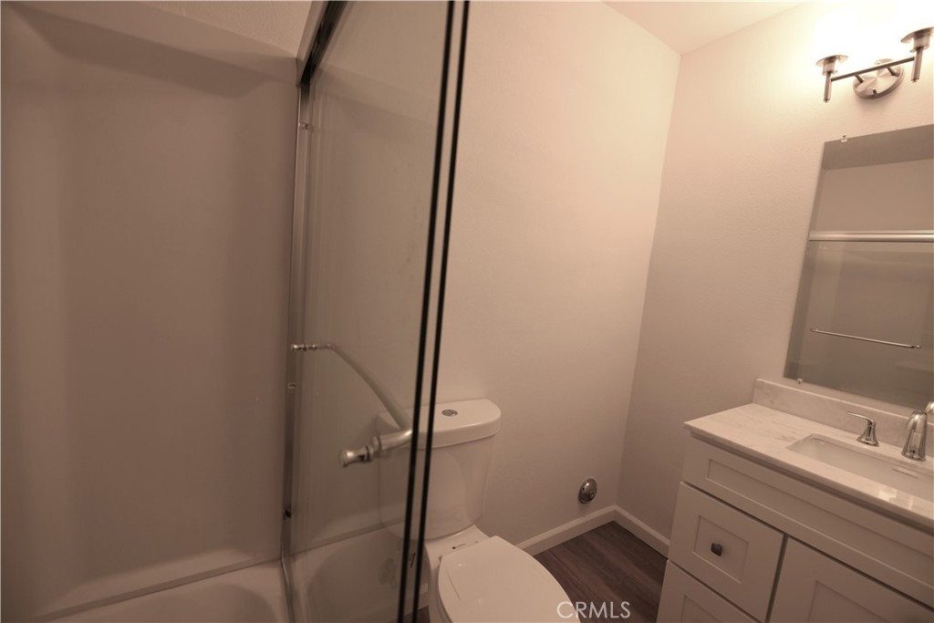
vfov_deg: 81.2
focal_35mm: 14
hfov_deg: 104.2
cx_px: 467
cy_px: 312
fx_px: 363
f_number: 4.5
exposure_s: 1/80
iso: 500
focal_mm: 14
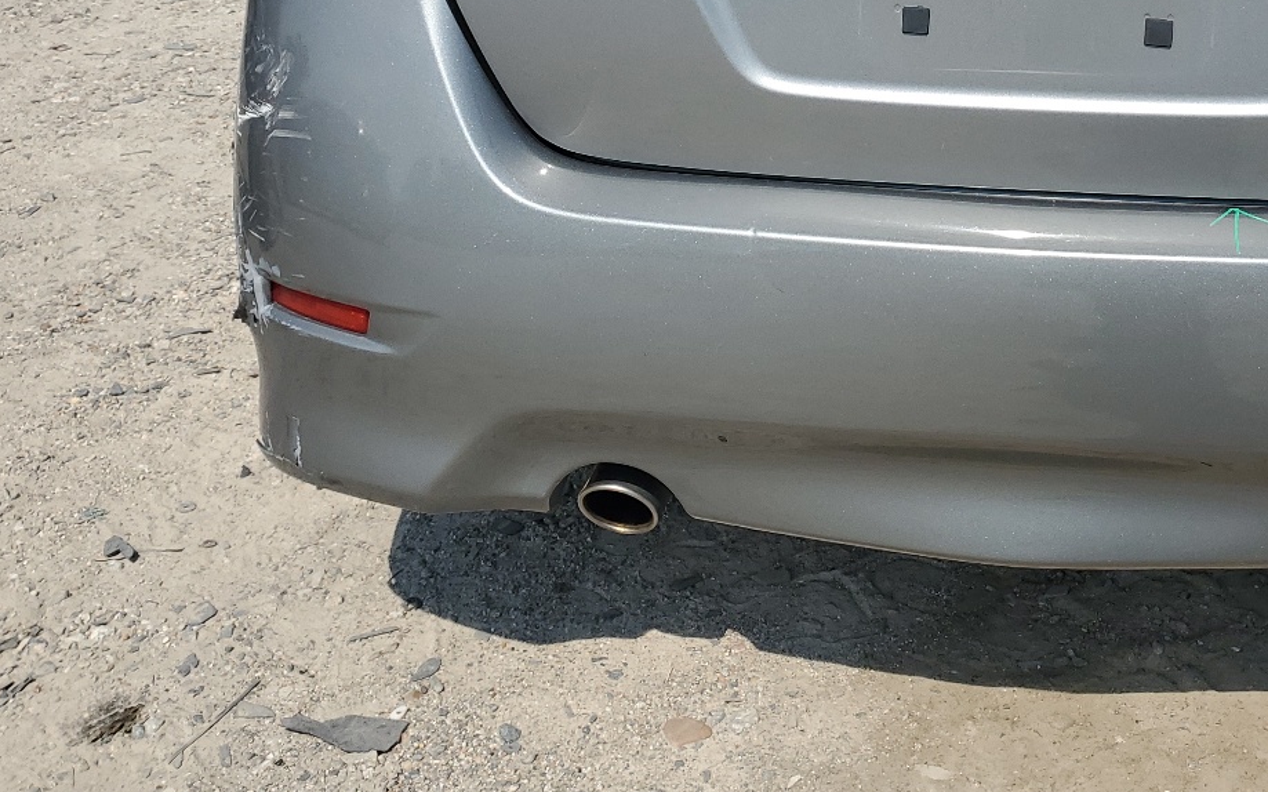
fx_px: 1658
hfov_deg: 40.6
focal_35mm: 48
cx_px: 960
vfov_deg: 25.7
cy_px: 26
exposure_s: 1/5000
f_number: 1.5
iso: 50
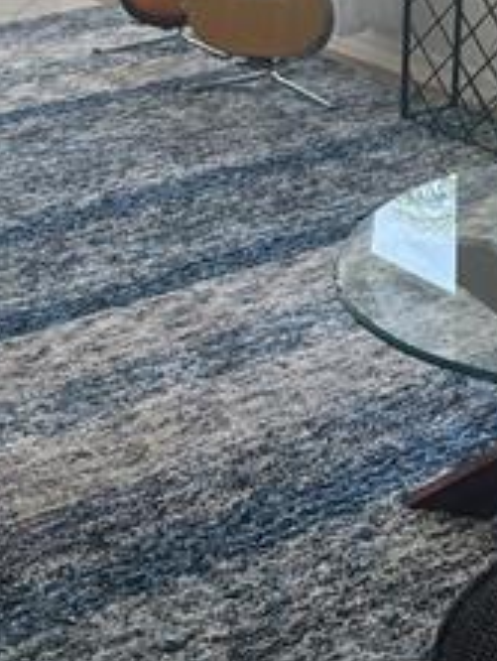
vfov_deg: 22.4
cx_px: 113
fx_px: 1586
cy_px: -39
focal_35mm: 83
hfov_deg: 17.7
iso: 50
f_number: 1.78
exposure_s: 1/120
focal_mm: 6.86
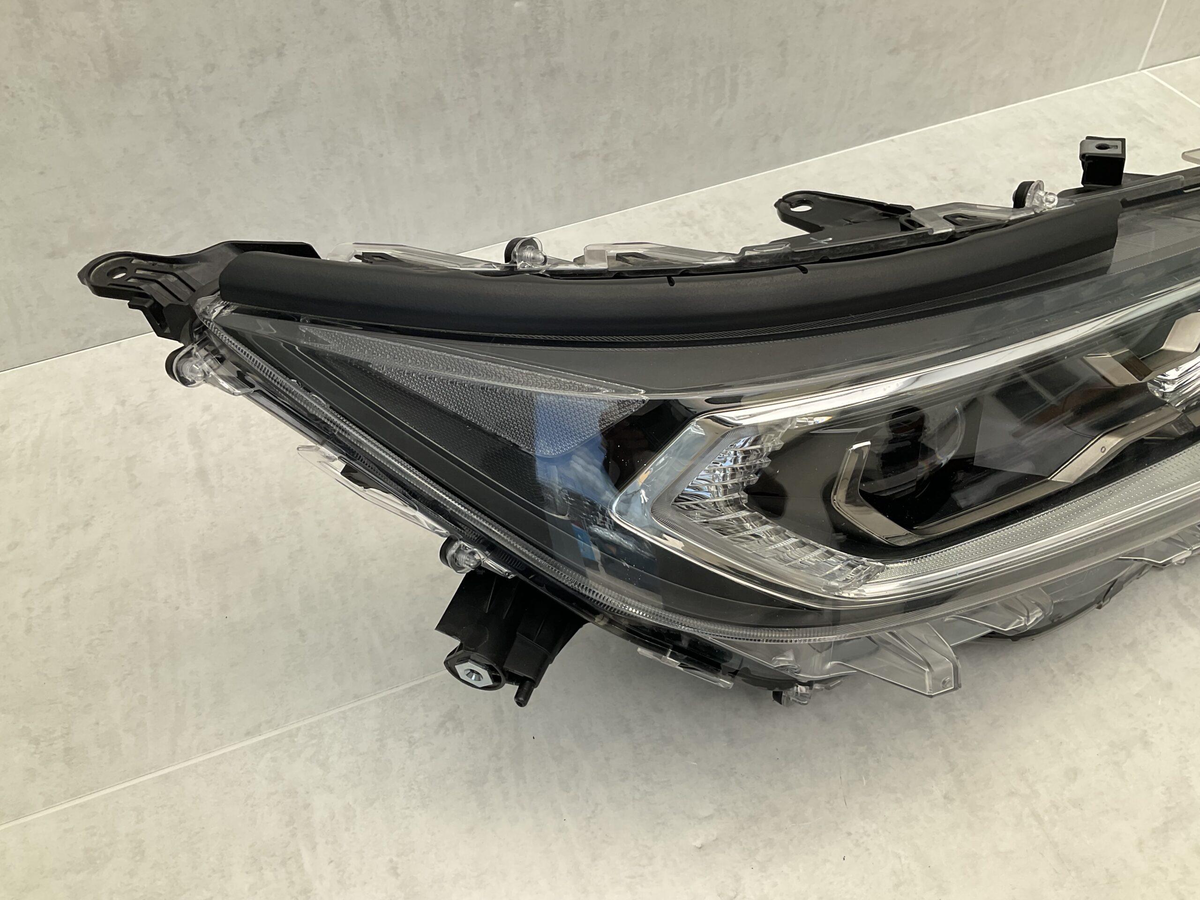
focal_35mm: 29
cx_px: 600
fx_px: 1005
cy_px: 450
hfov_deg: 61.7
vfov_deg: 48.2
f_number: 1.8
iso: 16
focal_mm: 3
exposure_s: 1/759
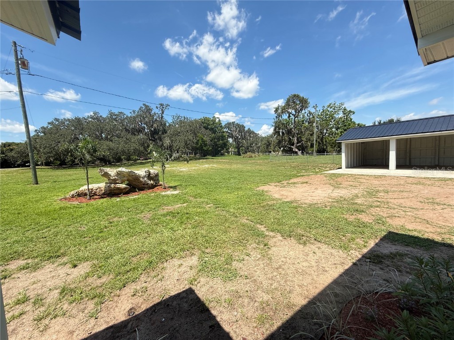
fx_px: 184
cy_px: 170
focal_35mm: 14
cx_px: 227
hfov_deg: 102.1
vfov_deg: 85.7
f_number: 2.2
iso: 50
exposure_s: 1/1068
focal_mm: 2.22
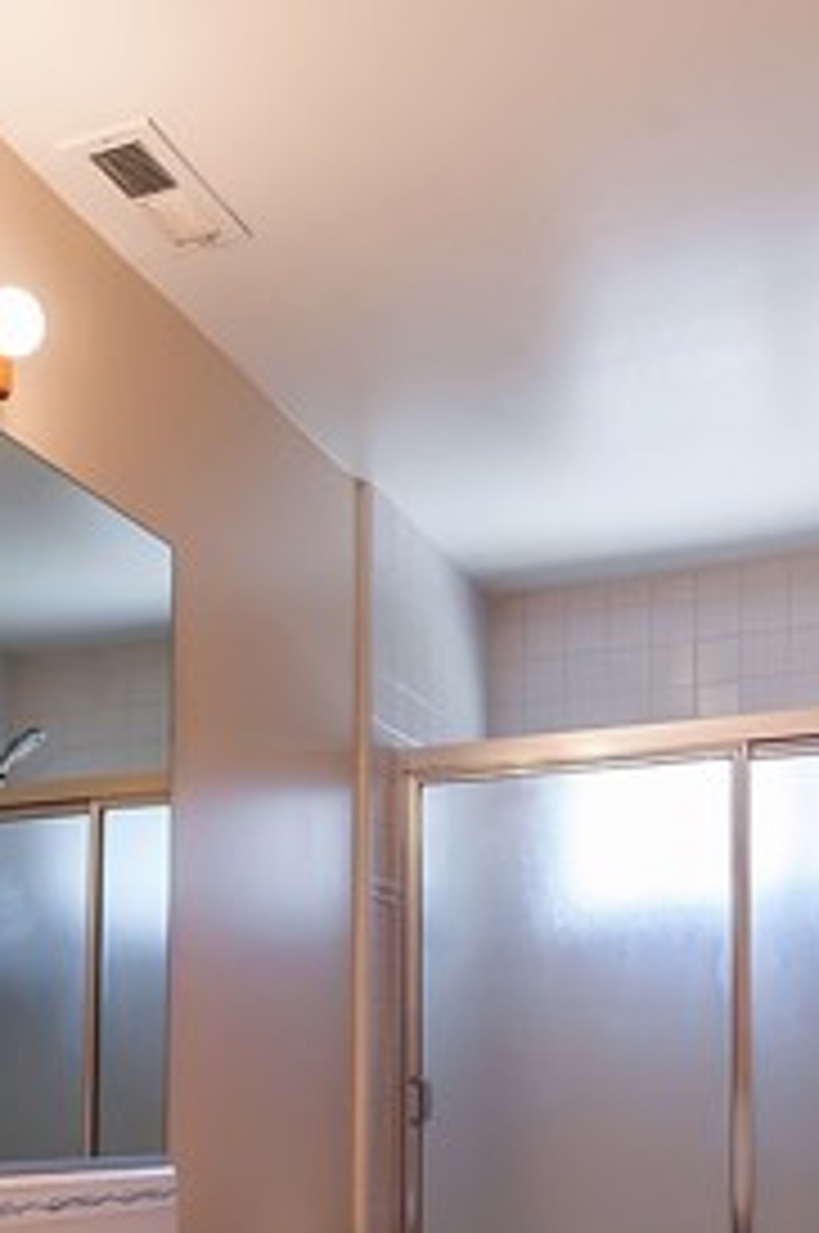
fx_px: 1437
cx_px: 254
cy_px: 1076
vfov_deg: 43.1
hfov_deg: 31.5
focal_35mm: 42
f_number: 9
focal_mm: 12
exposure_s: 1/15
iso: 200
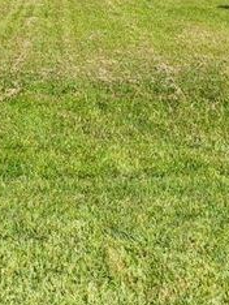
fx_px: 326
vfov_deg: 35.2
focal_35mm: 37
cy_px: -88
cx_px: 62
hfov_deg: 37.9
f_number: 2.2
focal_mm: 1.74
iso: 32
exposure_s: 1/1099
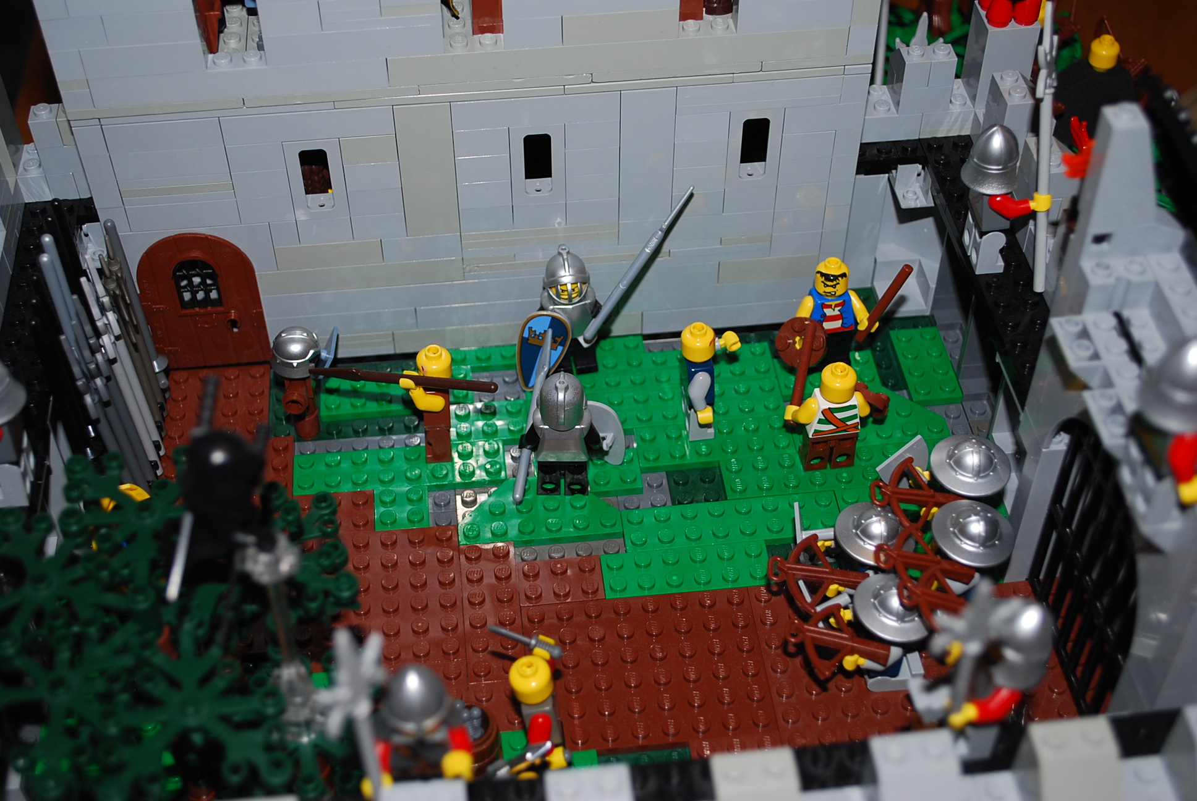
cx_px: 598
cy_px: 400
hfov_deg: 41.1
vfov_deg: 28.2
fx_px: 1598
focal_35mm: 48
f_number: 5
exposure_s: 1/60
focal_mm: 32
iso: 200
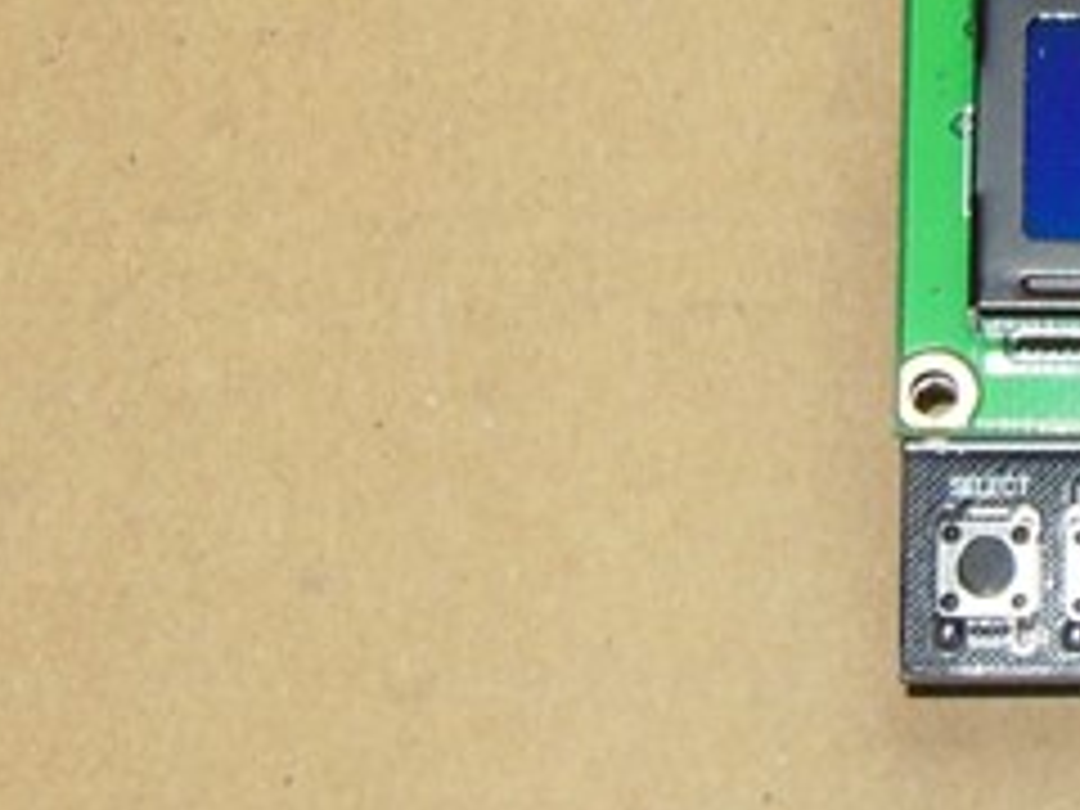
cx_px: 1728
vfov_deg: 6.0
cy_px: -652
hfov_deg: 8.0
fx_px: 7581
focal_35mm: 243
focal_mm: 10.2
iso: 200
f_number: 4.1
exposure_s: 1/60
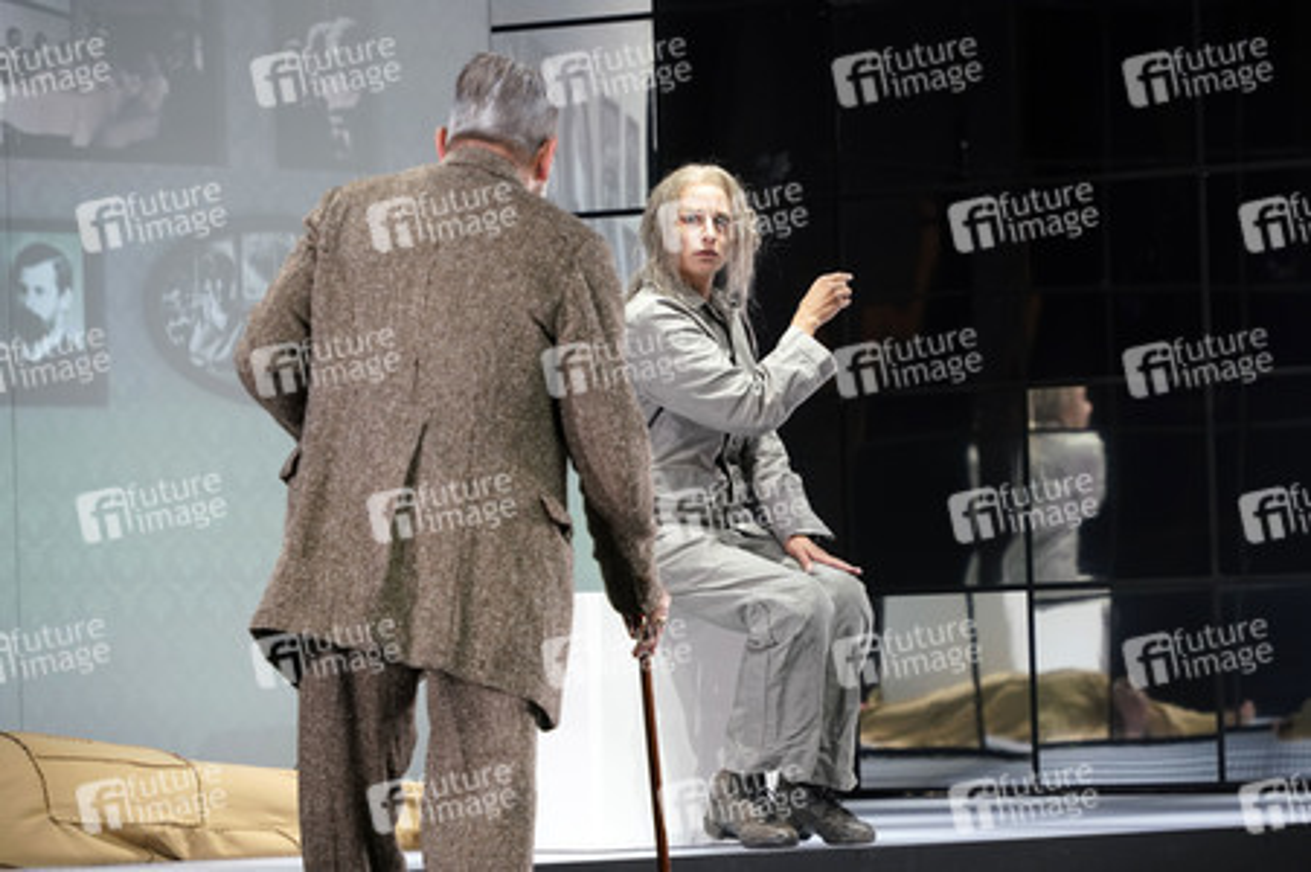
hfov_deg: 14.5
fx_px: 5167
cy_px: 436
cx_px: 656
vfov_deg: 9.6
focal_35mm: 142
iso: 1600
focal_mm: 142
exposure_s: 1/160
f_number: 5.6
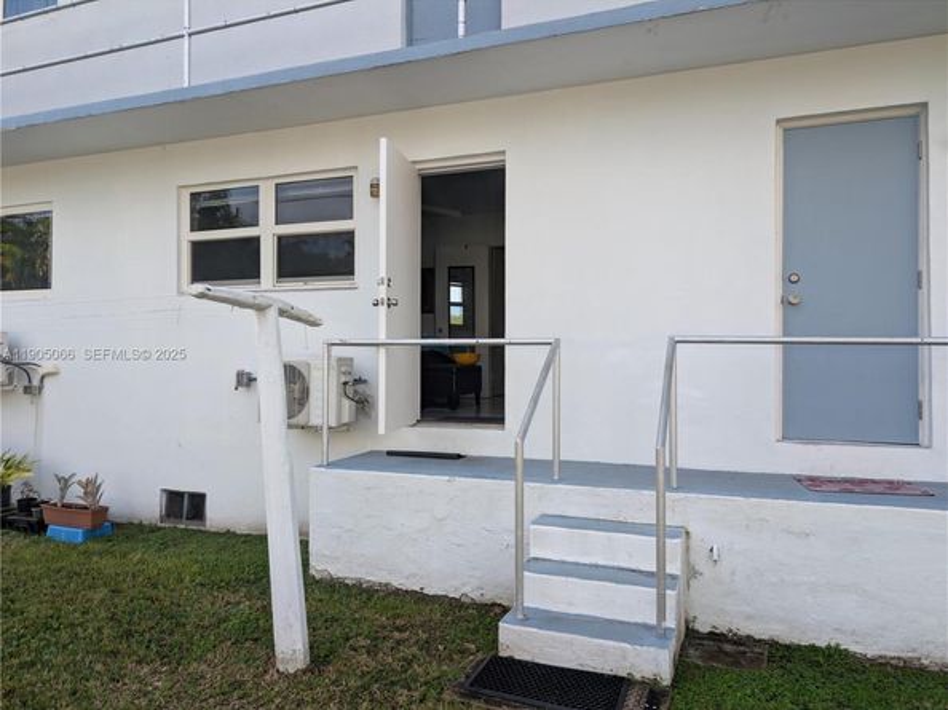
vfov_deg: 56.8
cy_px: 355
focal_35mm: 24
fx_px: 657
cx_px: 474
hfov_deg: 71.6
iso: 21
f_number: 1.68
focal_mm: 6.9
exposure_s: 1/184
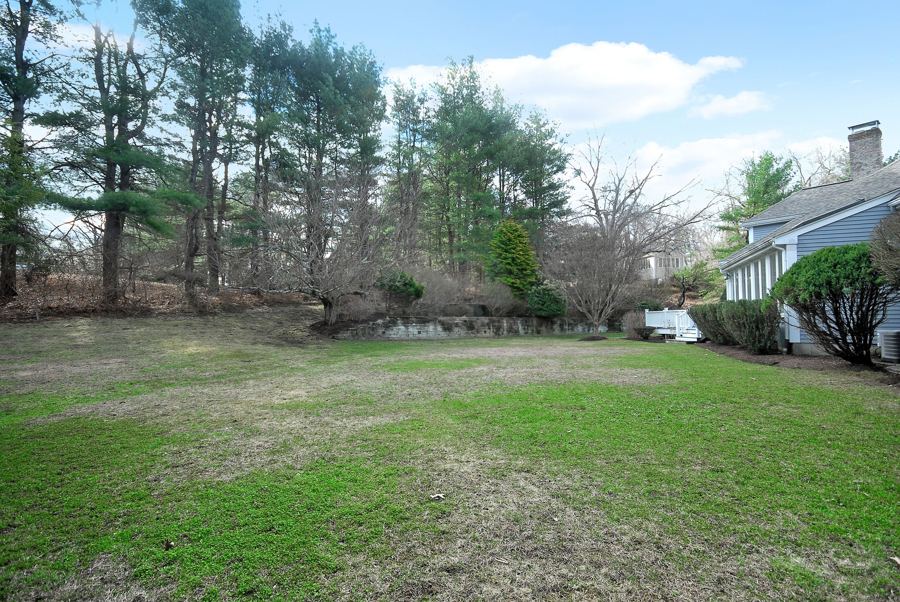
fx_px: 451
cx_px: 450
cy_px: 301
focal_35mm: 18
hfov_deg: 89.9
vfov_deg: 67.5
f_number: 7.1
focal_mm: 12
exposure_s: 1/60
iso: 200
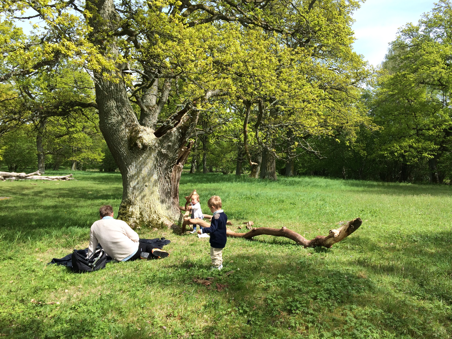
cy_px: 170
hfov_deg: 61.7
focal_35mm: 29
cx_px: 226
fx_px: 379
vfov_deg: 48.2
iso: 32
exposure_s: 1/838
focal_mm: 4.15
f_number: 2.2
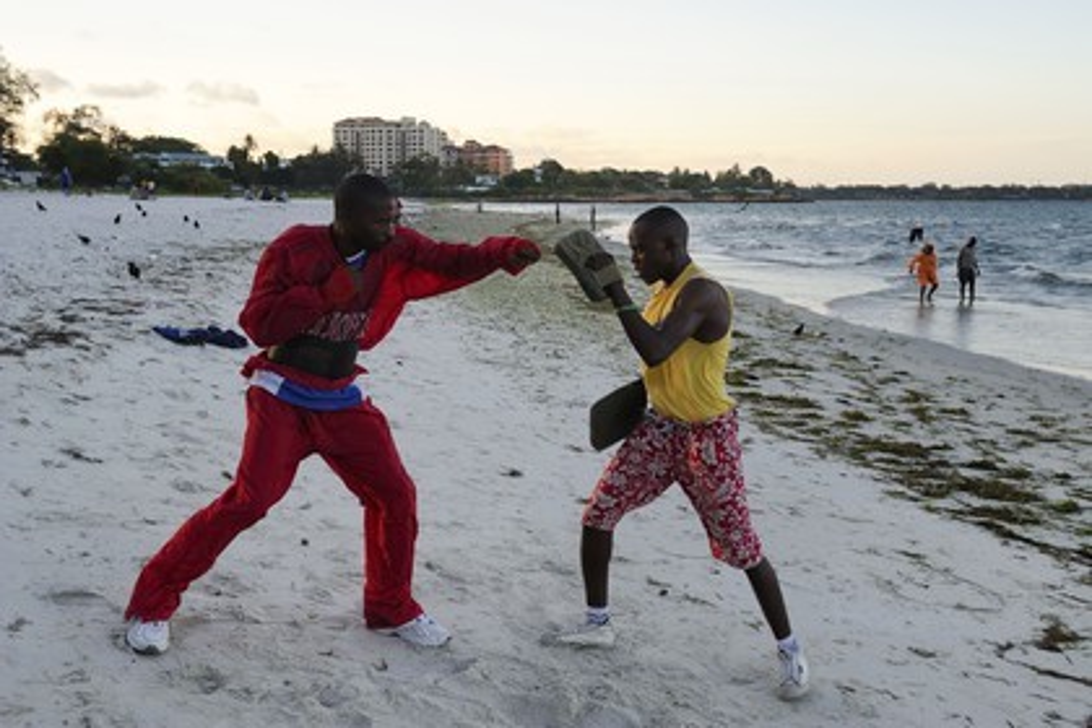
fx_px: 1213
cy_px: 364
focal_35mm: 40
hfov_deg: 48.5
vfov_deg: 33.4
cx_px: 546
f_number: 8
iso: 800
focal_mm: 40
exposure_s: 1/320
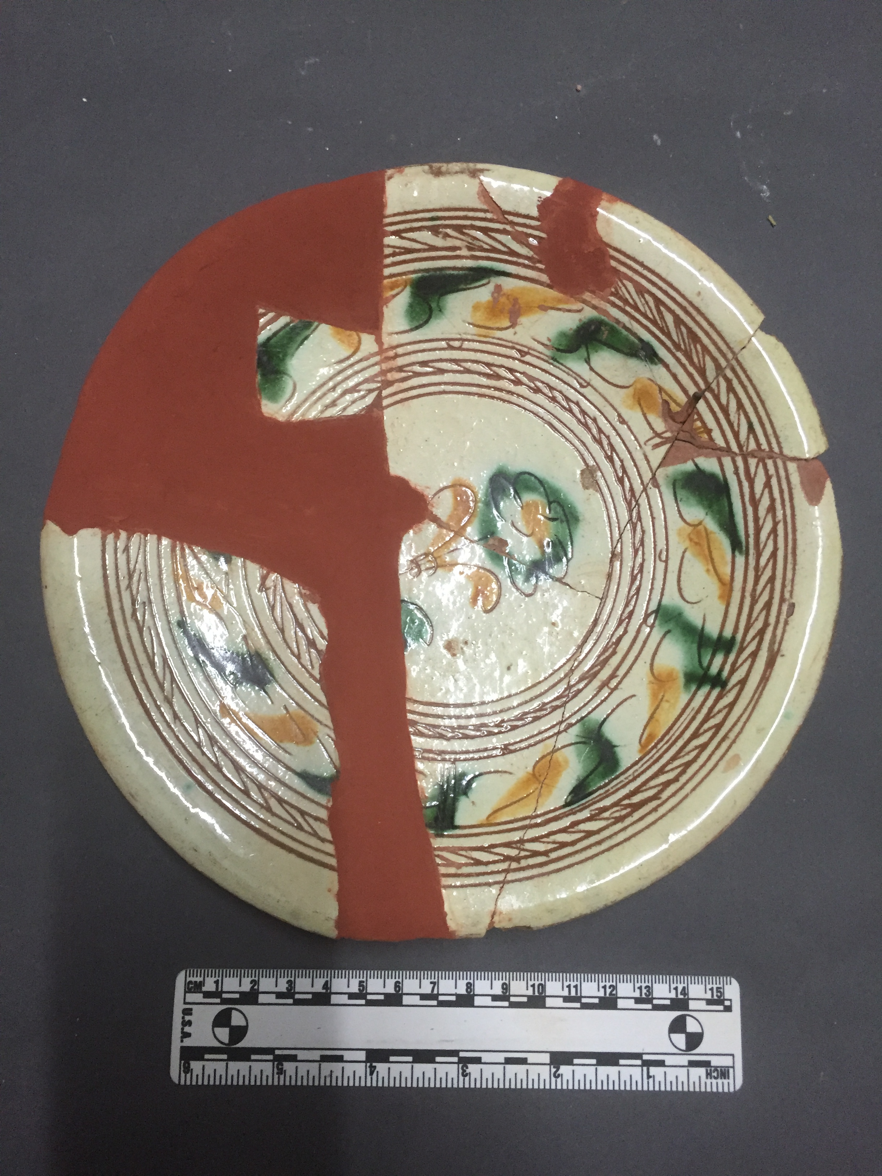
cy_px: 588
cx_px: 441
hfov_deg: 48.2
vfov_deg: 61.7
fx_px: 985
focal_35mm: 29
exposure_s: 1/33
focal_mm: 4.15
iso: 200
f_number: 2.2
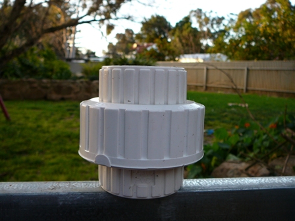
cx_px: 148
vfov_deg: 40.7
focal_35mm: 35
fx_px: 298
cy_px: 110
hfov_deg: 52.6
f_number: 2.8
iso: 80
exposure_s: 1/60
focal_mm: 5.2
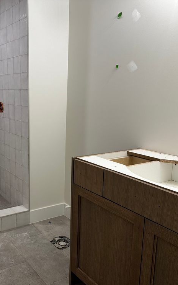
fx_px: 272
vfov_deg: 55.3
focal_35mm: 35
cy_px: 146
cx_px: 36
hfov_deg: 35.1
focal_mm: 6.86
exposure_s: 1/120
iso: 100
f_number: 1.78
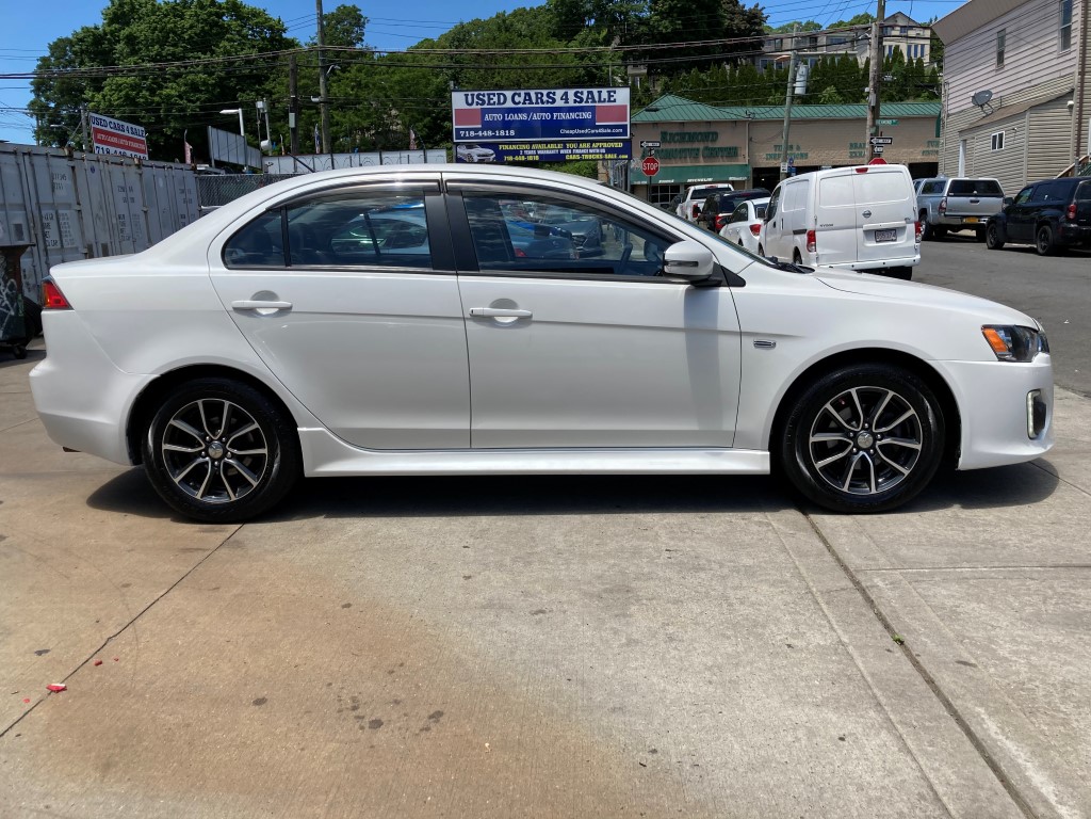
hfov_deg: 63.4
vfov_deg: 49.7
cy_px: 410
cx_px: 546
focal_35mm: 28
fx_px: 882
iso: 20
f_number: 1.8
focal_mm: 3.99
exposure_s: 1/1919
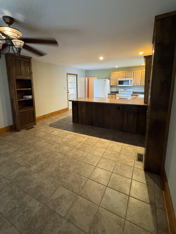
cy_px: 102
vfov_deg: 90.6
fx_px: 115
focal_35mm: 17
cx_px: 85
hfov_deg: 74.7
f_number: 2.2
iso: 640
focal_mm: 2.22
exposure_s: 1/60
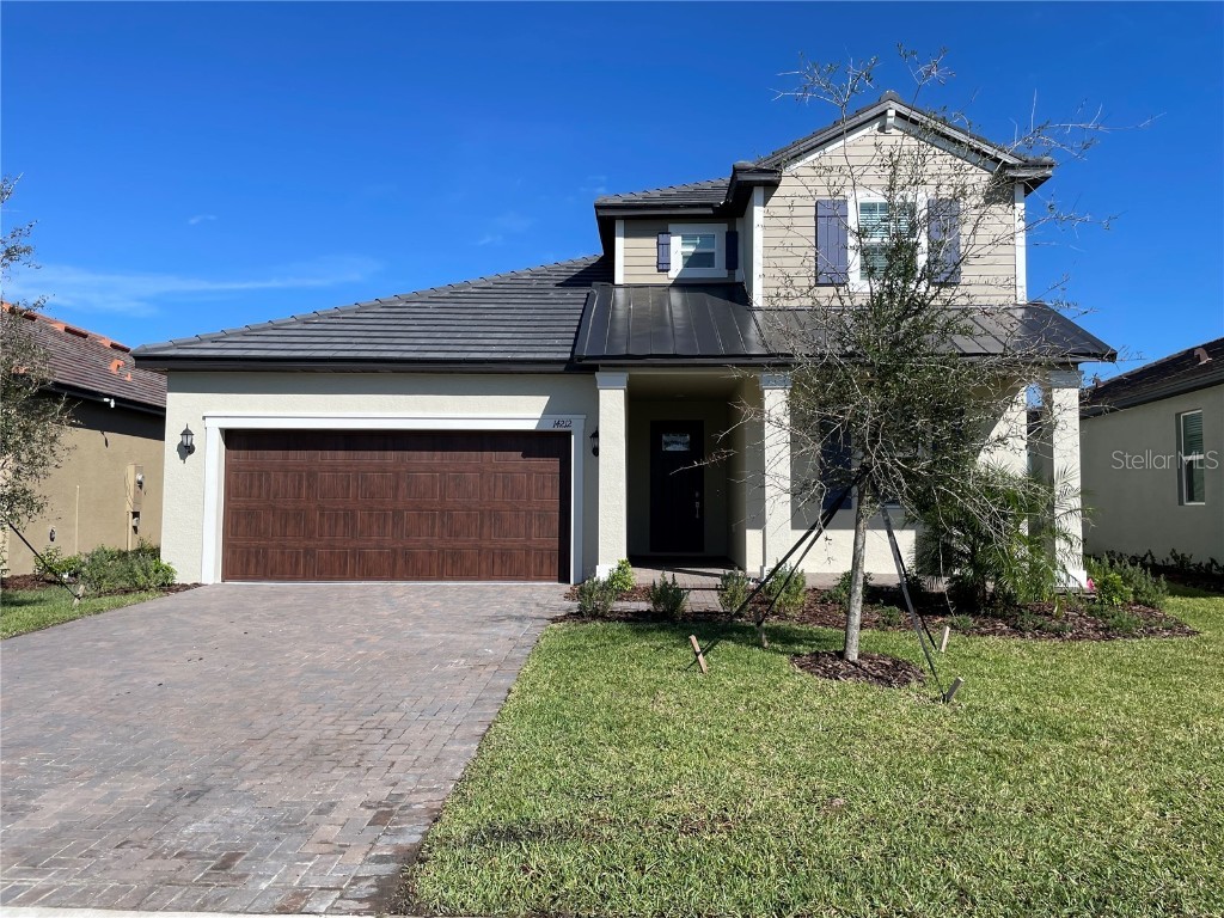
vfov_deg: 53.1
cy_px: 459
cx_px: 612
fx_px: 919
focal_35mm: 26
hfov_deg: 67.3
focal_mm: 4.2
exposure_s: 1/4464
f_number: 1.6
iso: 32
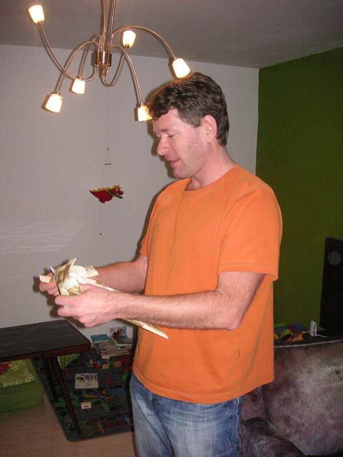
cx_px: 172
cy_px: 228
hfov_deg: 38.7
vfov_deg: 50.1
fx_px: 489
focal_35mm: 37
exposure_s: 1/45
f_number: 2.8
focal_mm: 6.1
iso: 160
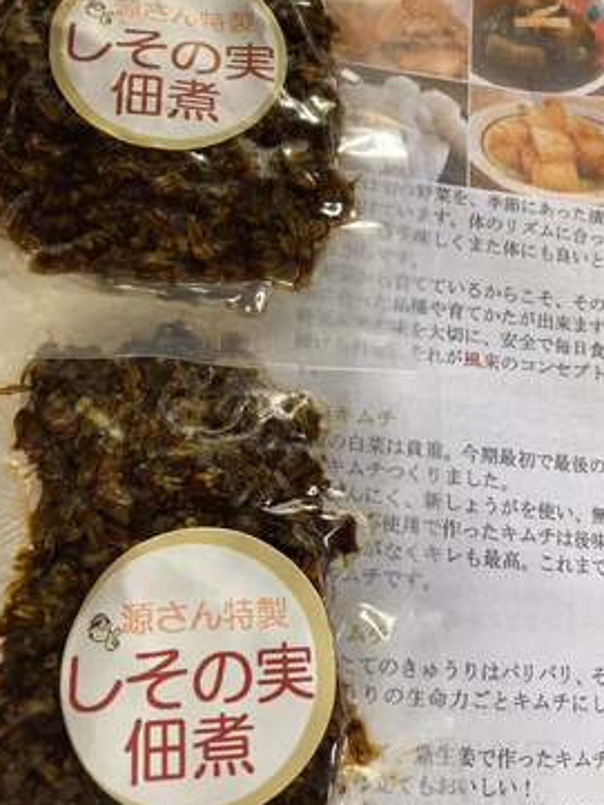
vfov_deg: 58.3
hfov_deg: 45.5
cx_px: 305
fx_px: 721
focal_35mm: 31
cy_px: 419
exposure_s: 1/60
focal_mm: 3.99
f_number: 1.8
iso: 160
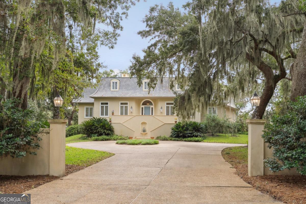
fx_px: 315
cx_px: 153
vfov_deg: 36.0
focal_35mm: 37
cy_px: 102
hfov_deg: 51.9
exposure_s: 1/60
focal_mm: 37
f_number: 9
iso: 100
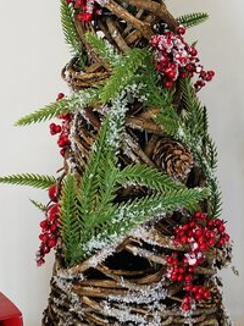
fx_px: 734
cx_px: 198
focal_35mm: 78
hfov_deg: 18.7
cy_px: 94
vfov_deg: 24.8
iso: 50
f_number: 1.8
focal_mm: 4.25
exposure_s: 1/100
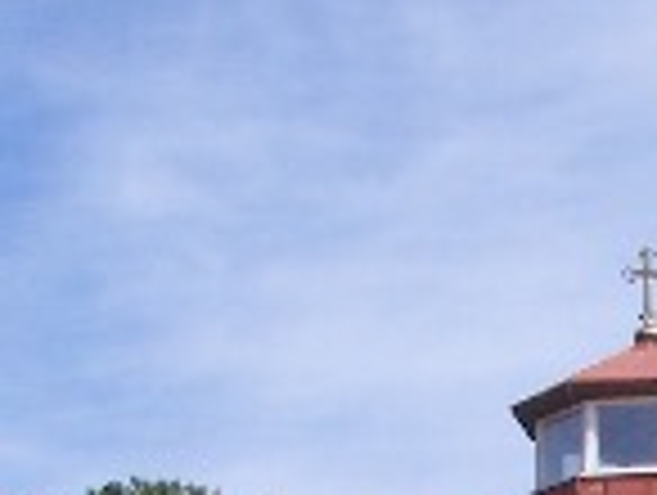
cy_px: 990
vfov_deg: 9.1
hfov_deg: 12.6
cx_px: 792
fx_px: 2909
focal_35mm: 153
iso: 100
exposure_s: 1/943
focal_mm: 5.8
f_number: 4.3
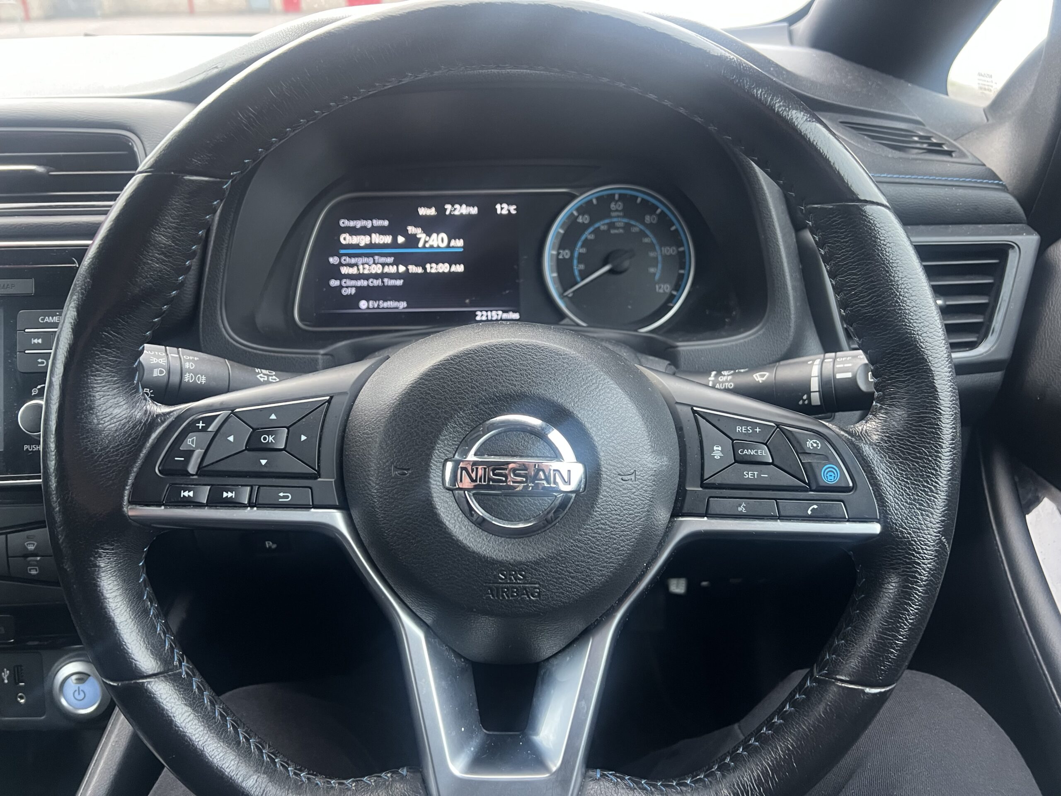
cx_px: 530
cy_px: 398
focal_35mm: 26
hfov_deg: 67.3
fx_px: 797
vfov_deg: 53.1
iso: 320
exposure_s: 1/60
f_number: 1.5
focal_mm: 5.7
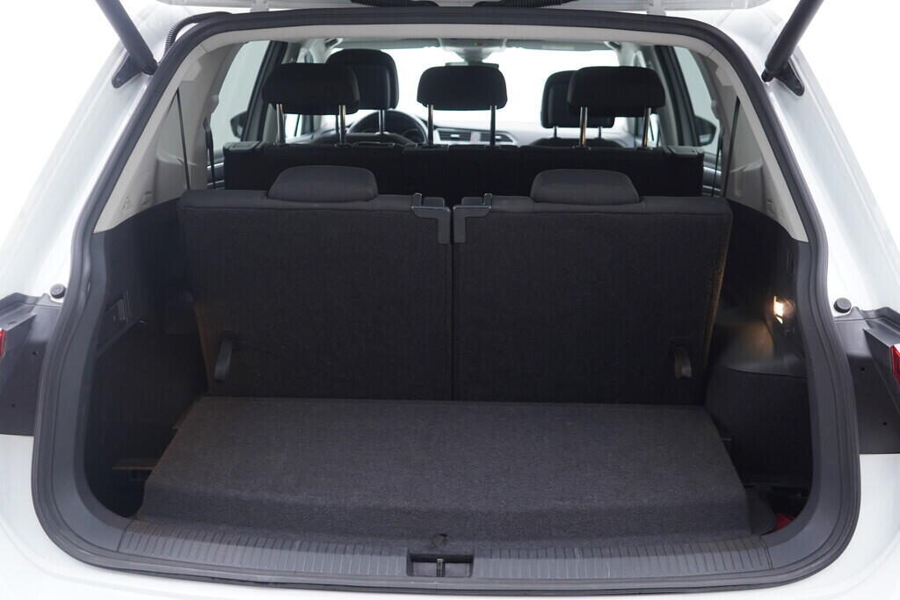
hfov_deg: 53.1
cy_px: 300
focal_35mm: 36
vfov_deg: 36.9
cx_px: 450
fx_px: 900
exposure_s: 1/40
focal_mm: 24
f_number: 2.8
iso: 250
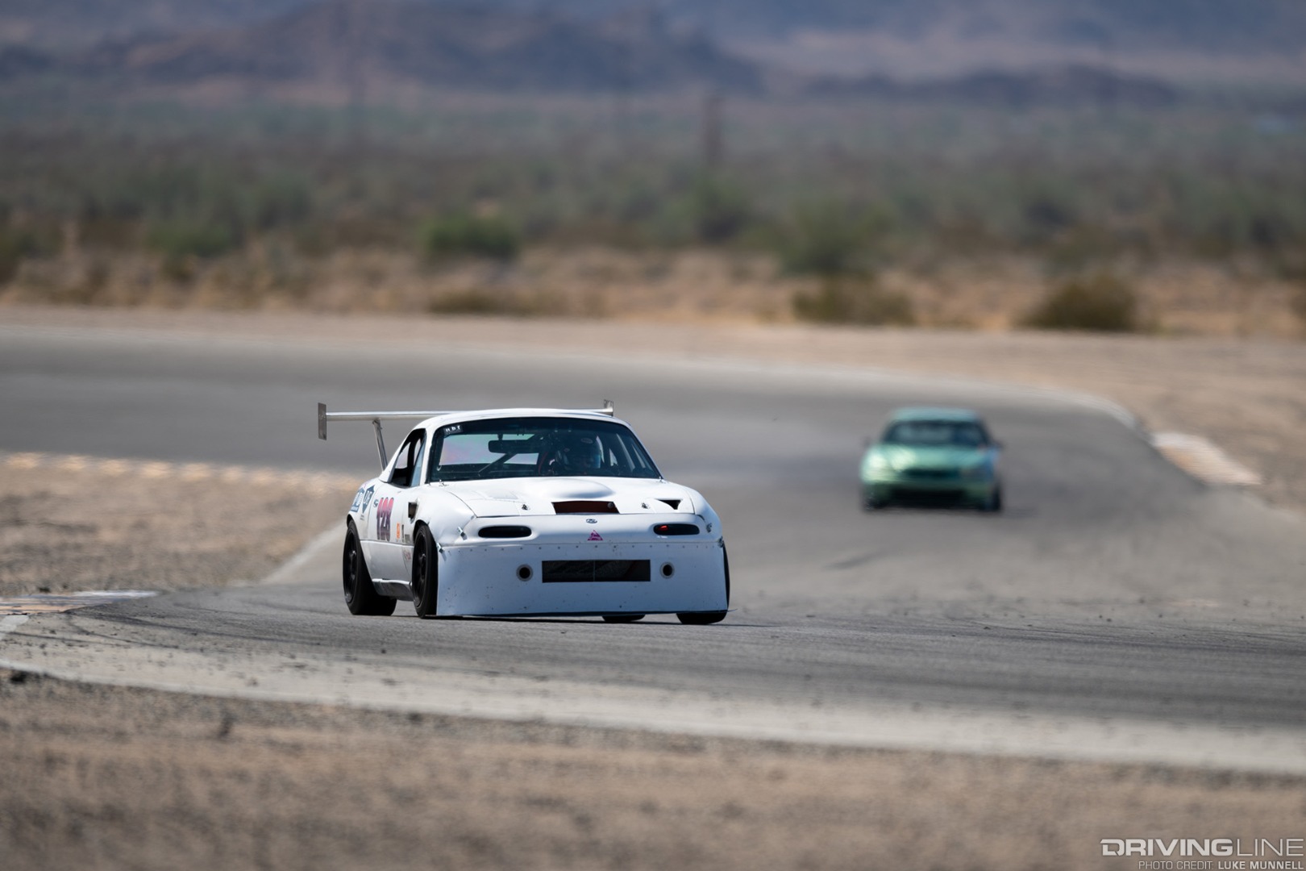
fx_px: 14510
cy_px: 436
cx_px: 653
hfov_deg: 5.2
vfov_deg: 3.4
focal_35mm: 400
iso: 31
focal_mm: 400
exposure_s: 1/320
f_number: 2.8
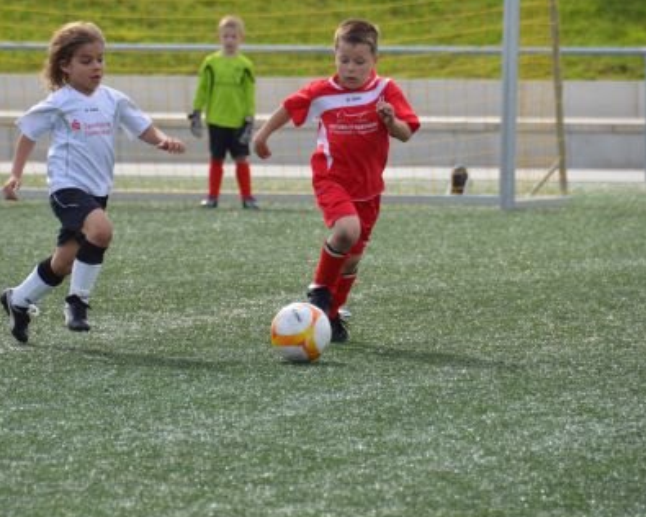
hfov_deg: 4.5
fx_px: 8164
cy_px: 207
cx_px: 239
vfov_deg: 3.6
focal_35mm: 427
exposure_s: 1/1000
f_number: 5.6
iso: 400
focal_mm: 200
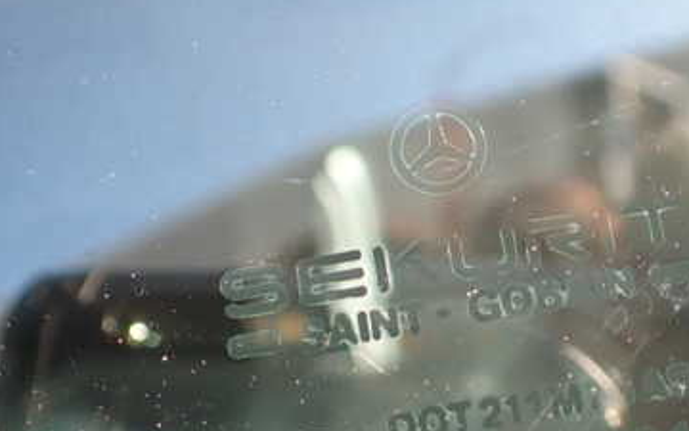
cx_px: 475
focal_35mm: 53
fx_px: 995
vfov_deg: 24.1
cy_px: 331
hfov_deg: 37.7
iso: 200
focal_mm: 5.4
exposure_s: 1/125
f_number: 2.3
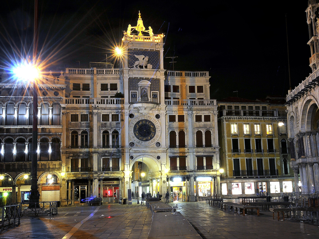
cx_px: 172
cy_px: 130
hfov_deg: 43.8
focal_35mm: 43
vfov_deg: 33.6
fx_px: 396
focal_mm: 24
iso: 200
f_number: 22
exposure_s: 15
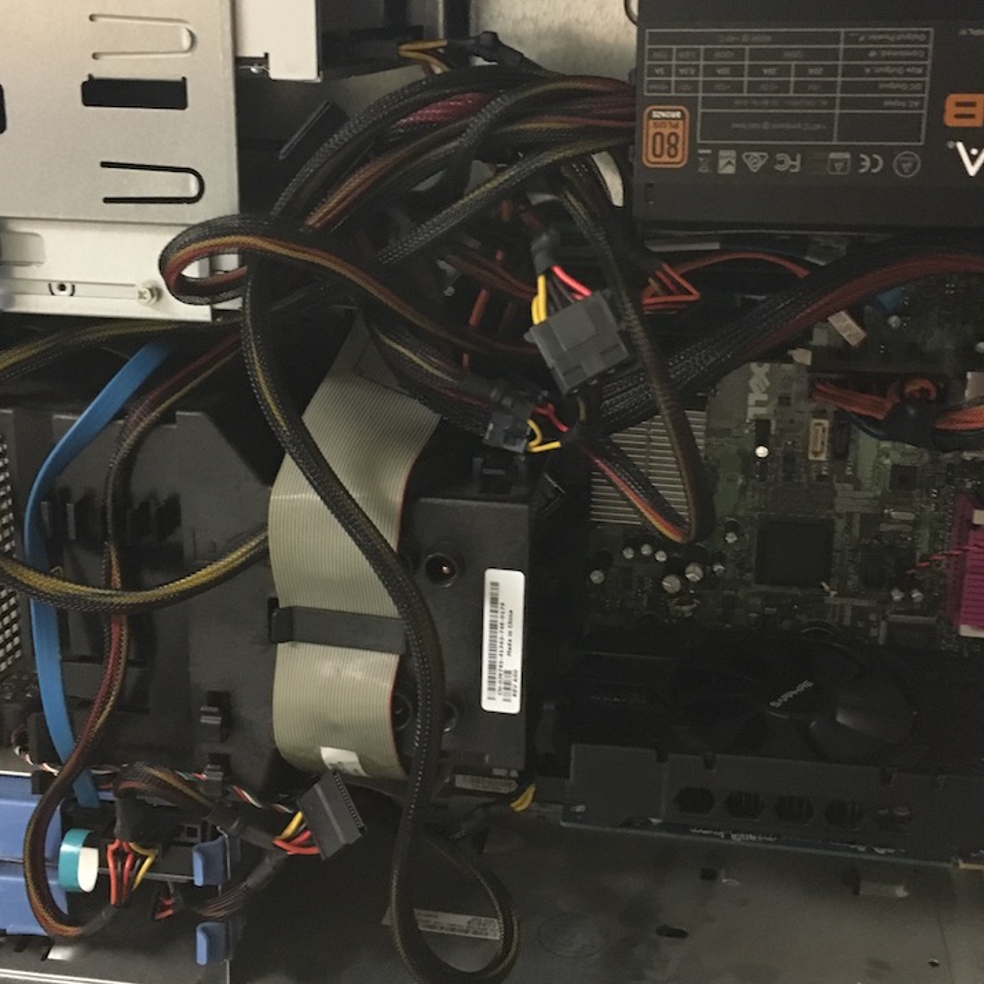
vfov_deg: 39.1
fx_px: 1383
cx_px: 505
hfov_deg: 39.2
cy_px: 445
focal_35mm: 43
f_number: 2.2
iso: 500
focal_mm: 4.15
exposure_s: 1/15
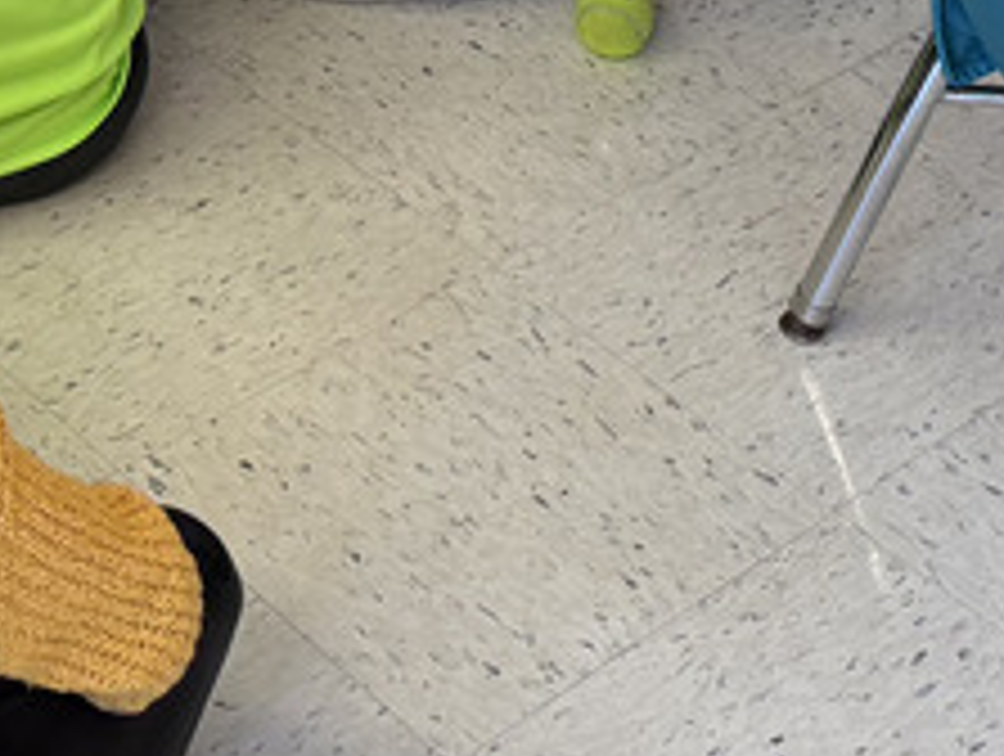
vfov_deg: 12.0
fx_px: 3196
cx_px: 446
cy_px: -760
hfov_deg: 17.9
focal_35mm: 110
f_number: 1.78
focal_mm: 6.76
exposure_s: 1/90
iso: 125
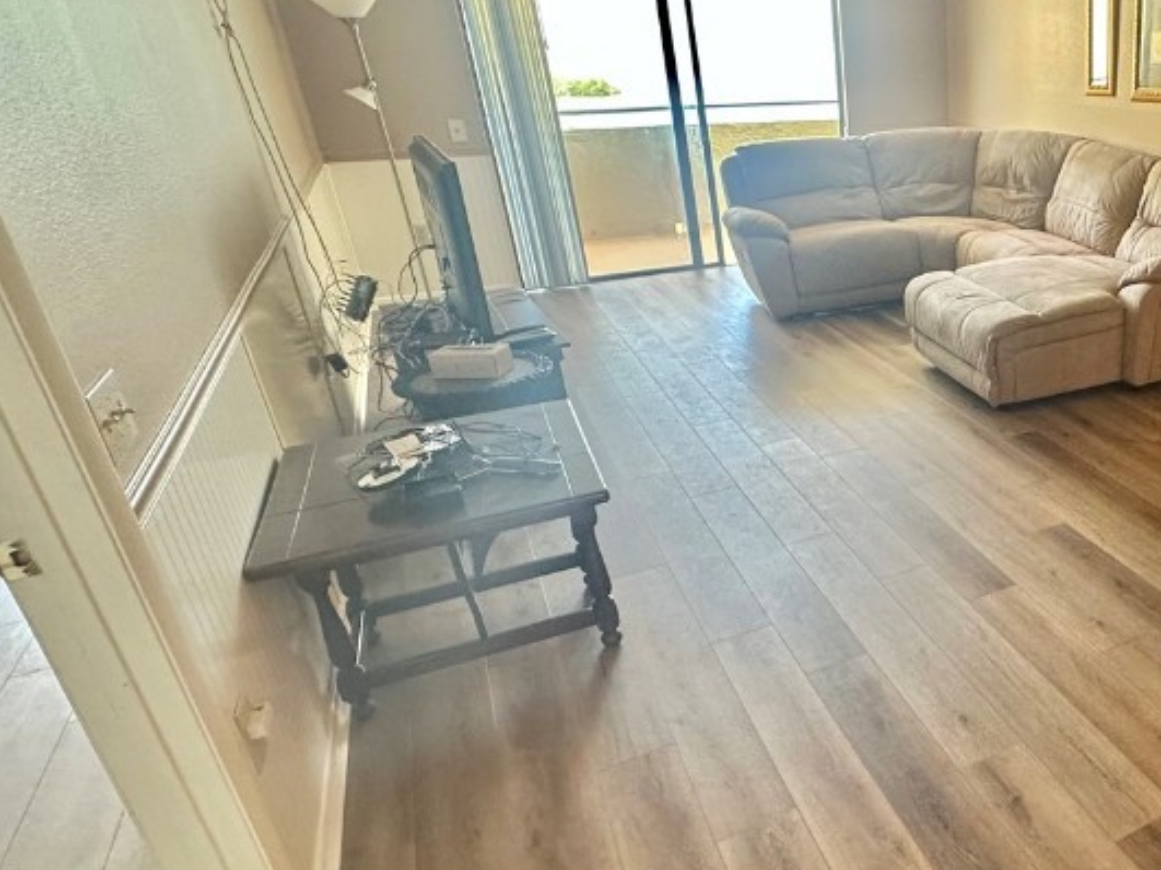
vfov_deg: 51.3
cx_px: 1017
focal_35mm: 27
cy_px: 442
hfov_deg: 57.4
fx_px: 905
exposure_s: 1/120
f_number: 2.2
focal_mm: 2.22
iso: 320
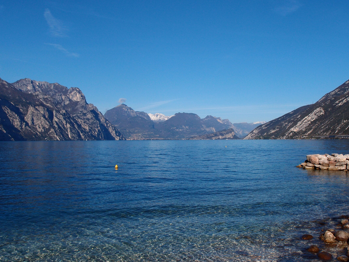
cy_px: 129
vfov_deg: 41.8
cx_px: 196
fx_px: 343
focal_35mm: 34
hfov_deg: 53.8
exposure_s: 1/1000
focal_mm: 6.48
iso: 100
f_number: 5
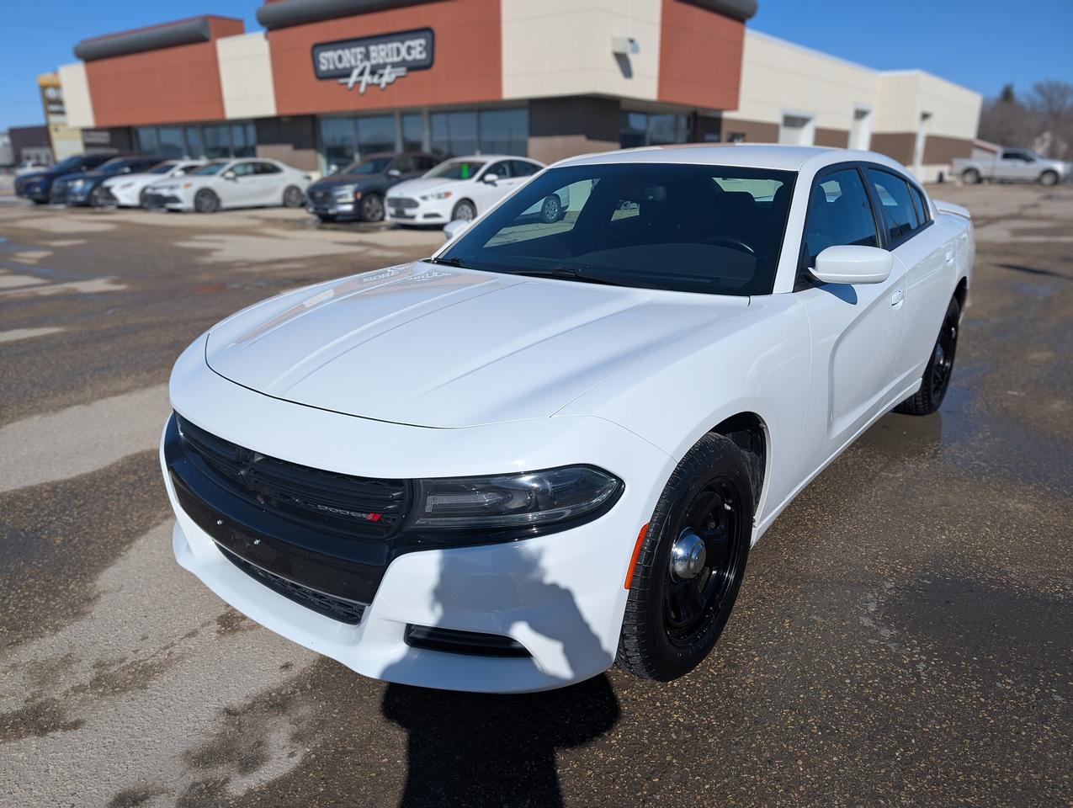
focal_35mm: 24
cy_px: 404
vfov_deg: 56.9
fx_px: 745
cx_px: 536
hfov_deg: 71.5
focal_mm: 6.9
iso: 22
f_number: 1.68
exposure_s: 1/2299
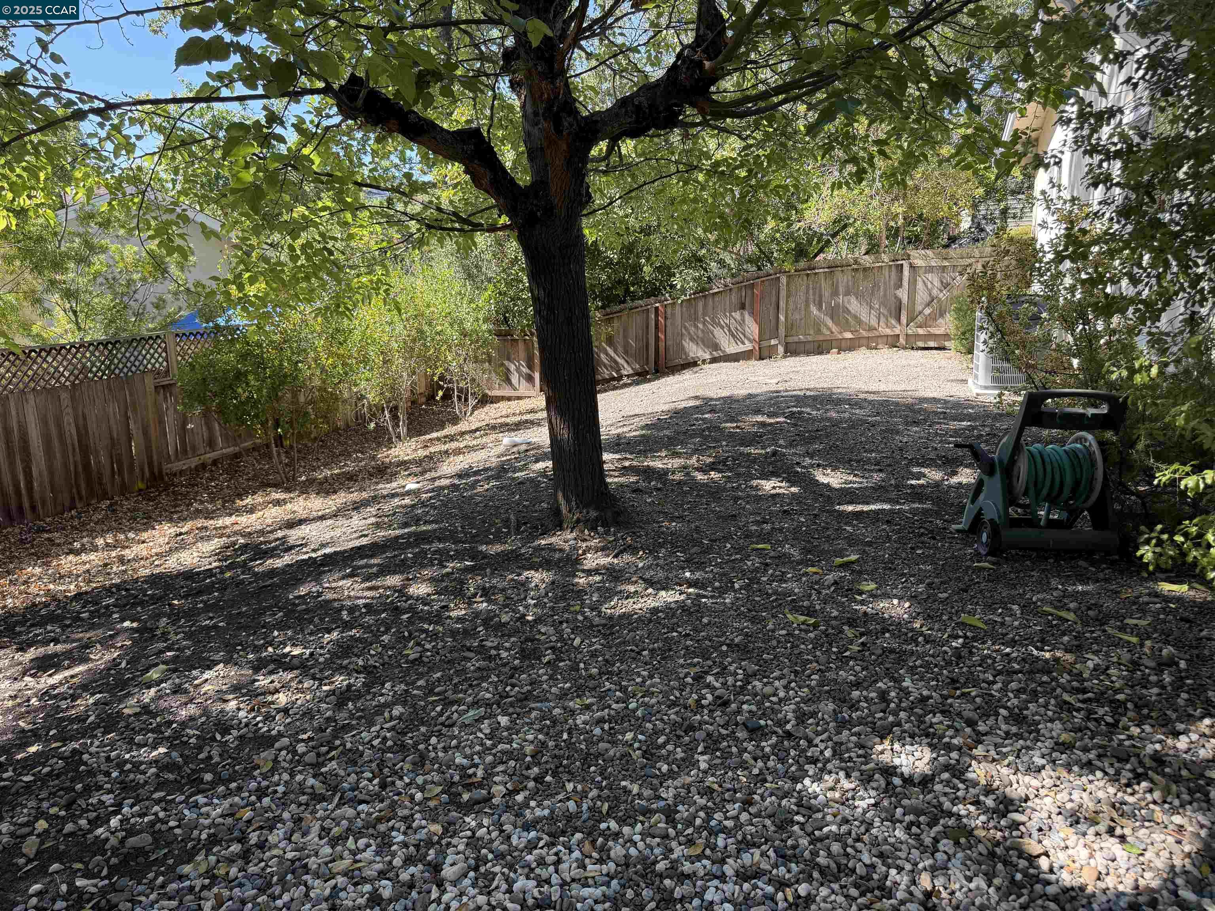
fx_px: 842
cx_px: 608
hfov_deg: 71.6
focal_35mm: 24
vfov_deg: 56.8
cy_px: 456
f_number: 1.78
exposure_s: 1/532
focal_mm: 6.76
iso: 100
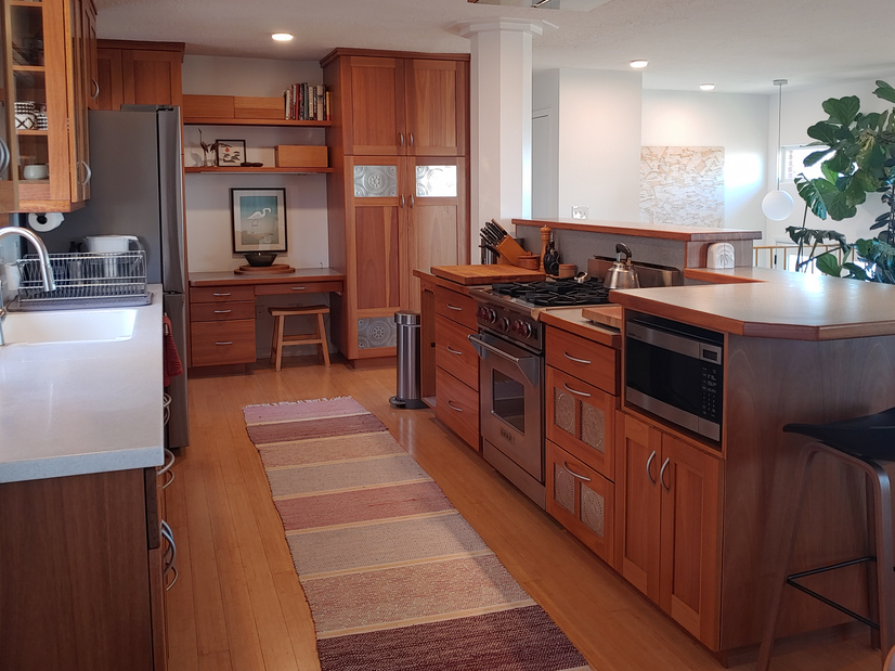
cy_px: 267
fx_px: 801
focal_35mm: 31
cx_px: 476
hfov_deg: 58.3
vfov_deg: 45.2
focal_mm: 4.23
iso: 100
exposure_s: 1/60
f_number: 1.5
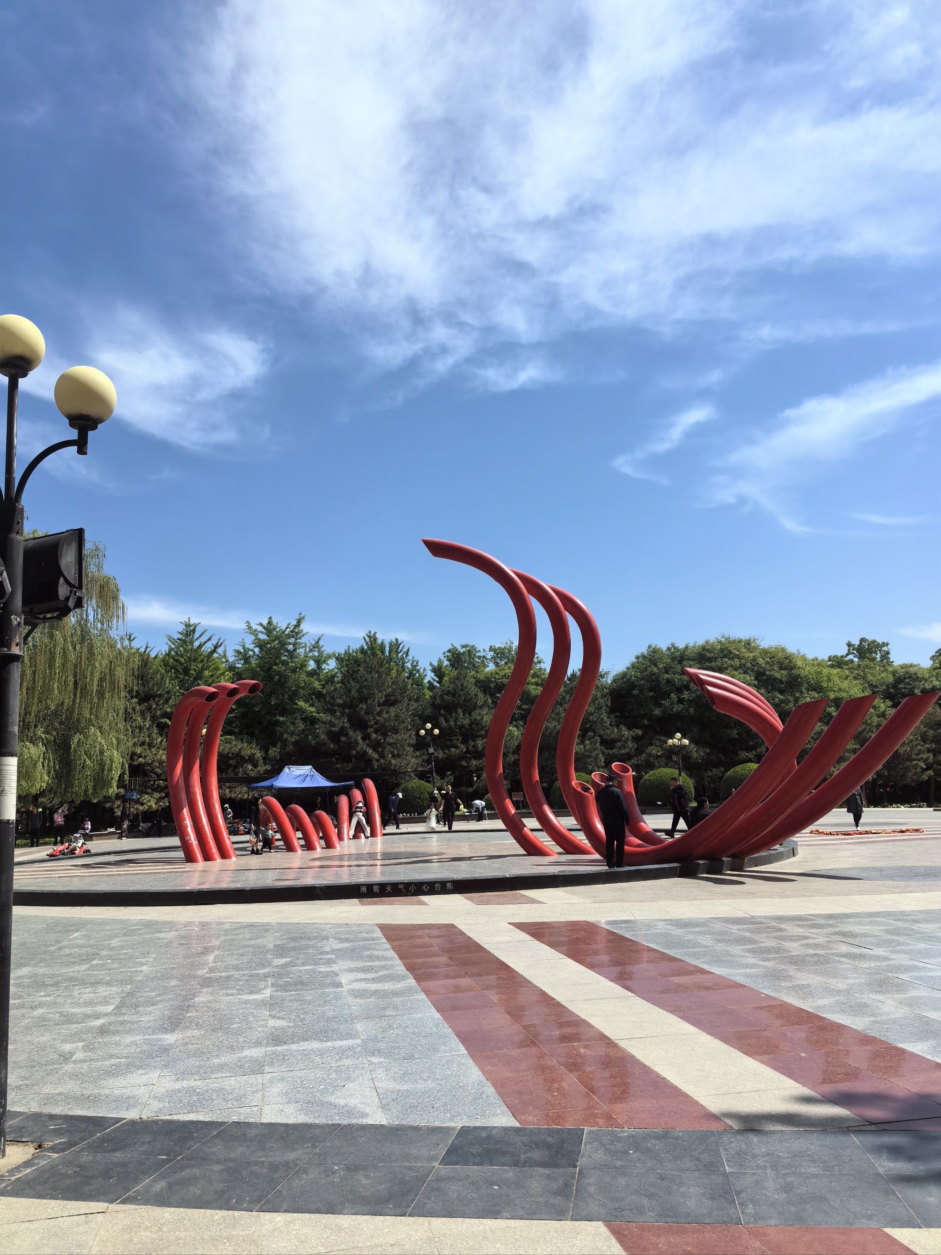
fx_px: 979
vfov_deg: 65.3
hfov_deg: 51.4
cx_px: 470
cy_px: 628
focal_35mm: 27
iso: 50
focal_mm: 5.75
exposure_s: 1/5000
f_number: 2
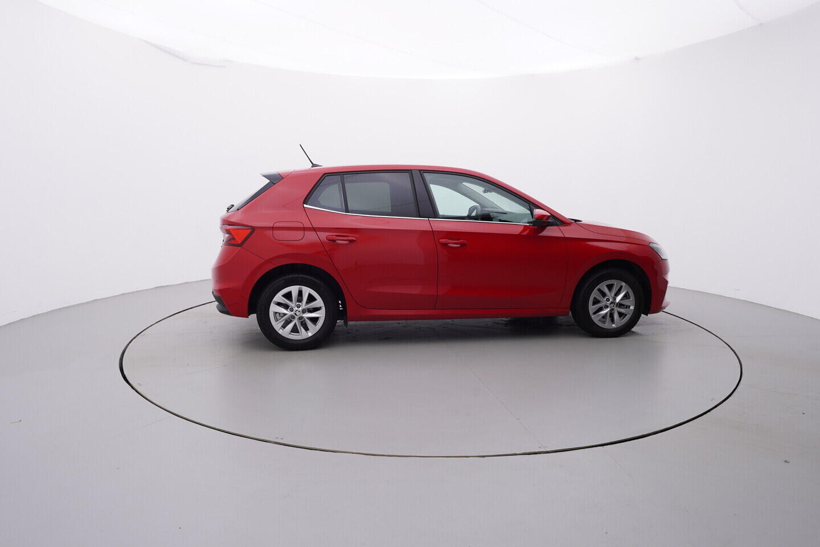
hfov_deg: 77.3
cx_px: 410
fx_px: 513
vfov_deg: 56.2
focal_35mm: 22
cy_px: 274
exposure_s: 1/80
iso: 200
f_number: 5
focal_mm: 15
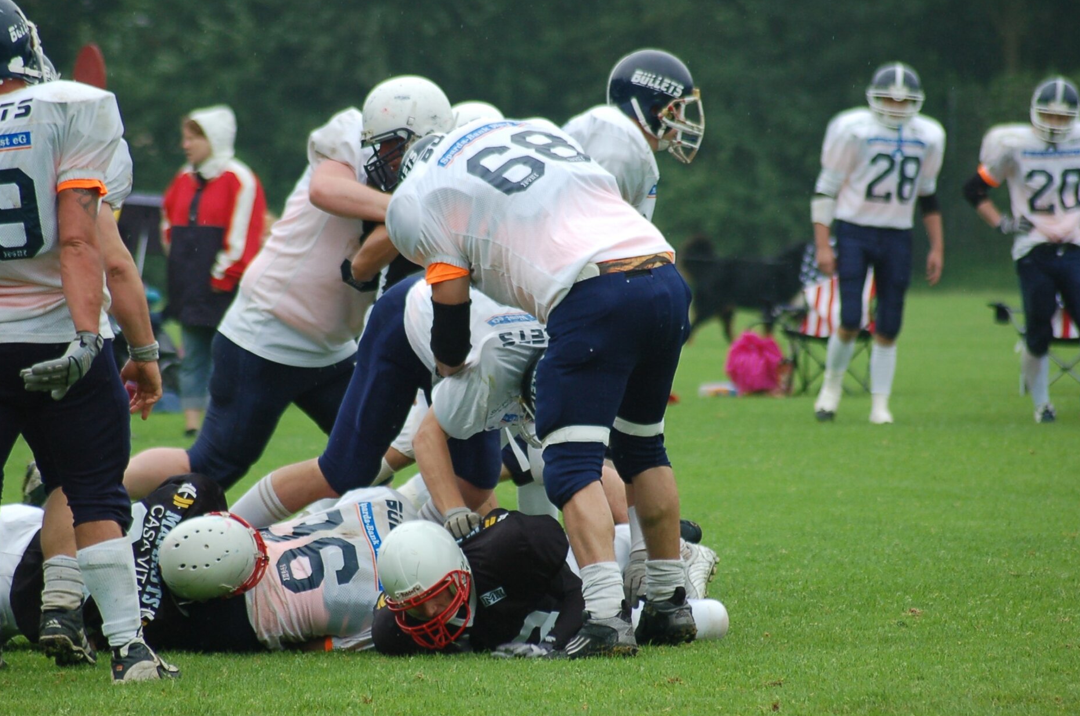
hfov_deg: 6.0
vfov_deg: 4.0
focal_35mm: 346
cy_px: 417
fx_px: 10348
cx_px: 495
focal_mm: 195
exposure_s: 1/800
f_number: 5
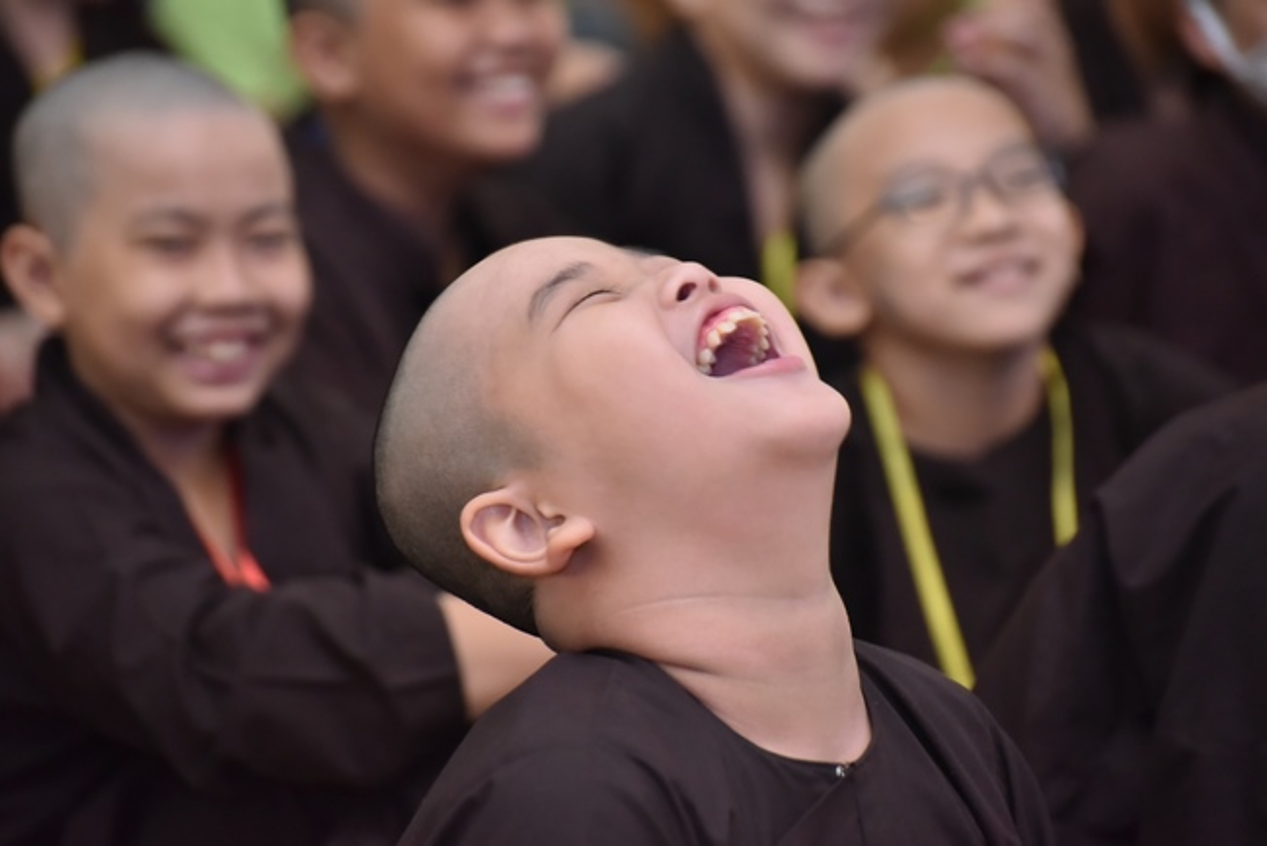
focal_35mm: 185
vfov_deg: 7.4
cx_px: 634
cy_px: 423
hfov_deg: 11.1
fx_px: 6514
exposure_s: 1/200
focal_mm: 185
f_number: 5.6
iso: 3200
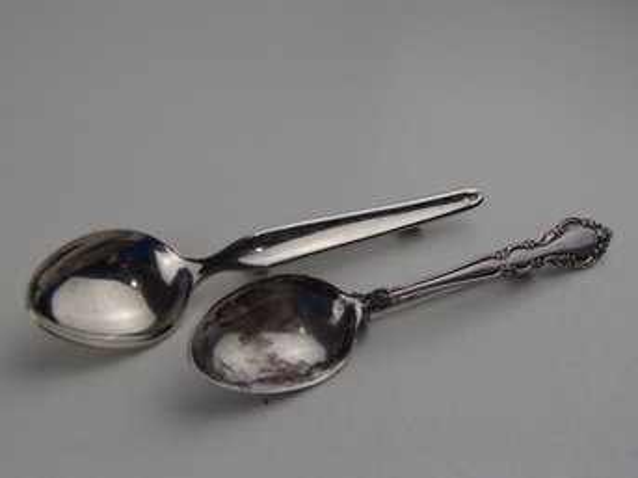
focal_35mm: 37
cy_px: 239
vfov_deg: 38.6
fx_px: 682
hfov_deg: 50.2
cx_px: 319
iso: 125
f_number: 4.7
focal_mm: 6.64
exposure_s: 1/160
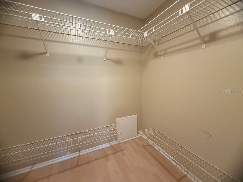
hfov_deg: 102.1
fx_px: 98
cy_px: 91
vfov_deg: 85.7
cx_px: 122
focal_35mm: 14
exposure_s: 1/60
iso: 640
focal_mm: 2.22
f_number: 2.2
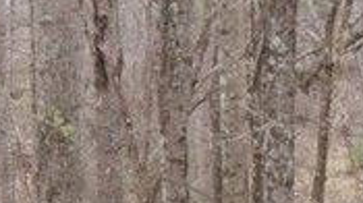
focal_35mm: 292
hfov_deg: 7.4
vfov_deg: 4.1
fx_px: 2808
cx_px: 202
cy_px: 116
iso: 100
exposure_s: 1/60
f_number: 5.6
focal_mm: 30
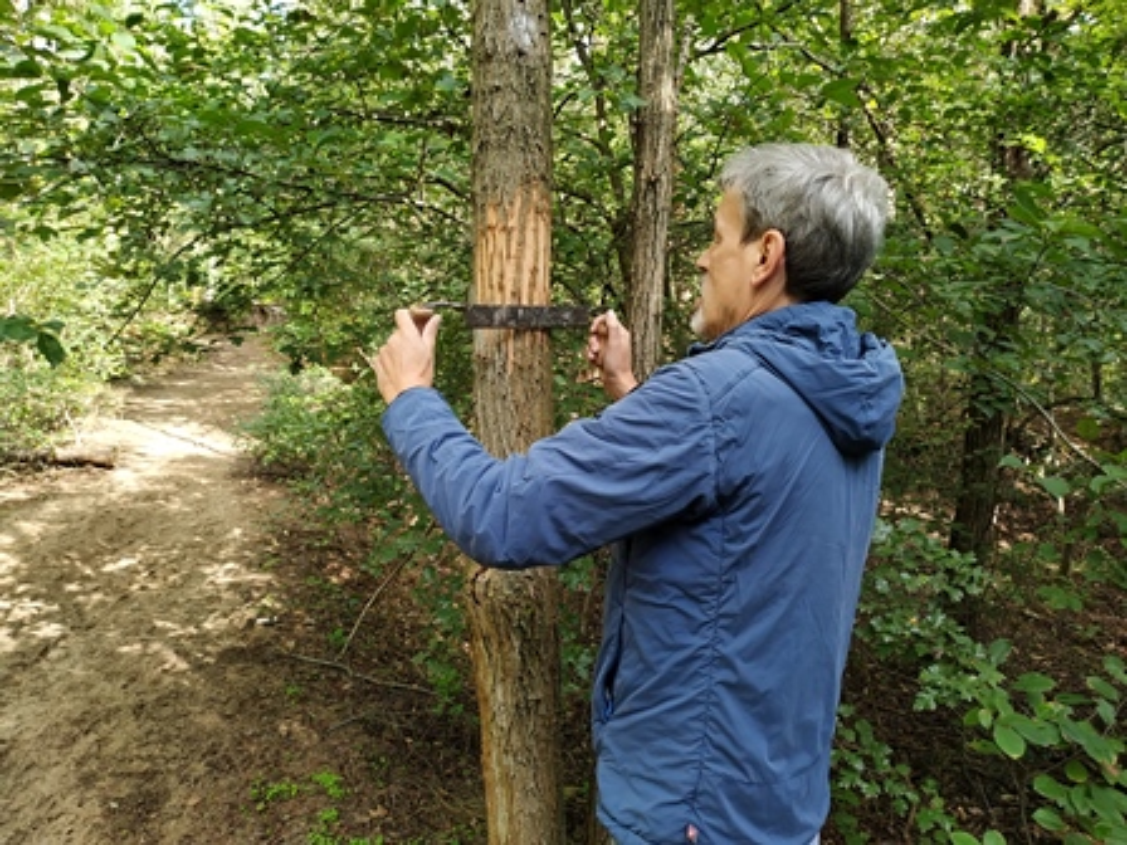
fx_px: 781
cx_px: 564
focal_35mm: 24
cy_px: 422
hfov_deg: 71.6
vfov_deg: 56.8
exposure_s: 1/147
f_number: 1.9
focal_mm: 3.94
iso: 160
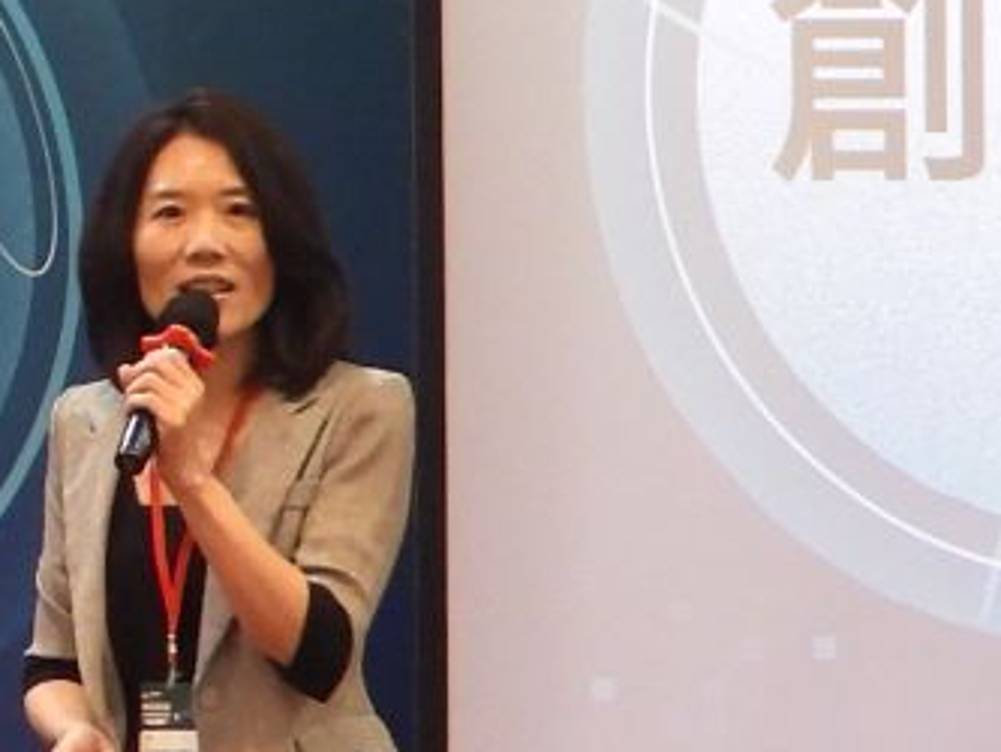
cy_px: -253
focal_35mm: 606
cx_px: -1834
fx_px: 17530
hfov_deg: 3.2
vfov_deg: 2.5
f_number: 4
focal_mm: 18.9
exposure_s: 1/25
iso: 400
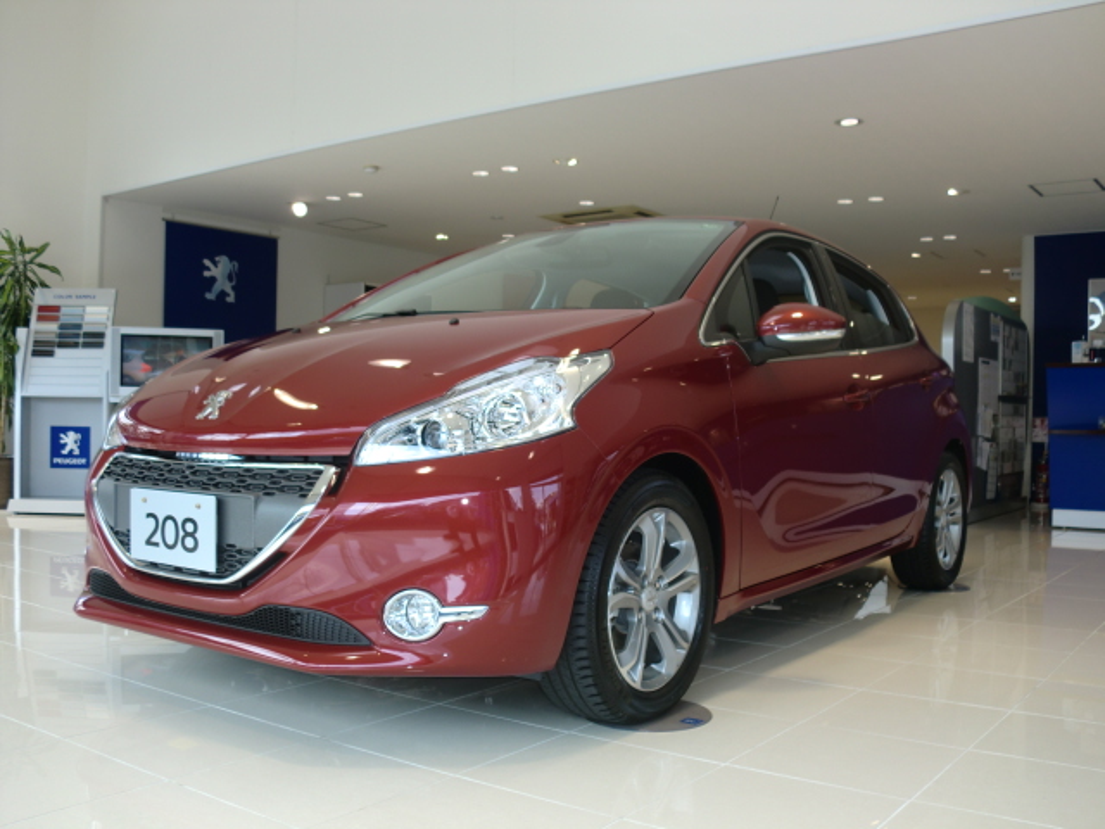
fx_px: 1117
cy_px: 414
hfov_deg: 52.6
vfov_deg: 40.7
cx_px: 552
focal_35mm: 35
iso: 64
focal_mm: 6.3
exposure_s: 1/100
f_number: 3.1
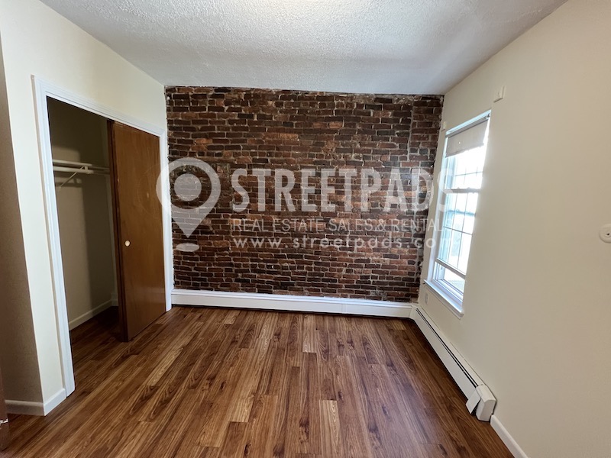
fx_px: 229
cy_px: 229
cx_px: 306
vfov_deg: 89.9
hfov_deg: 106.2
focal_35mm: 13
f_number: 1.8
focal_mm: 1.57
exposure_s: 1/60
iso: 500
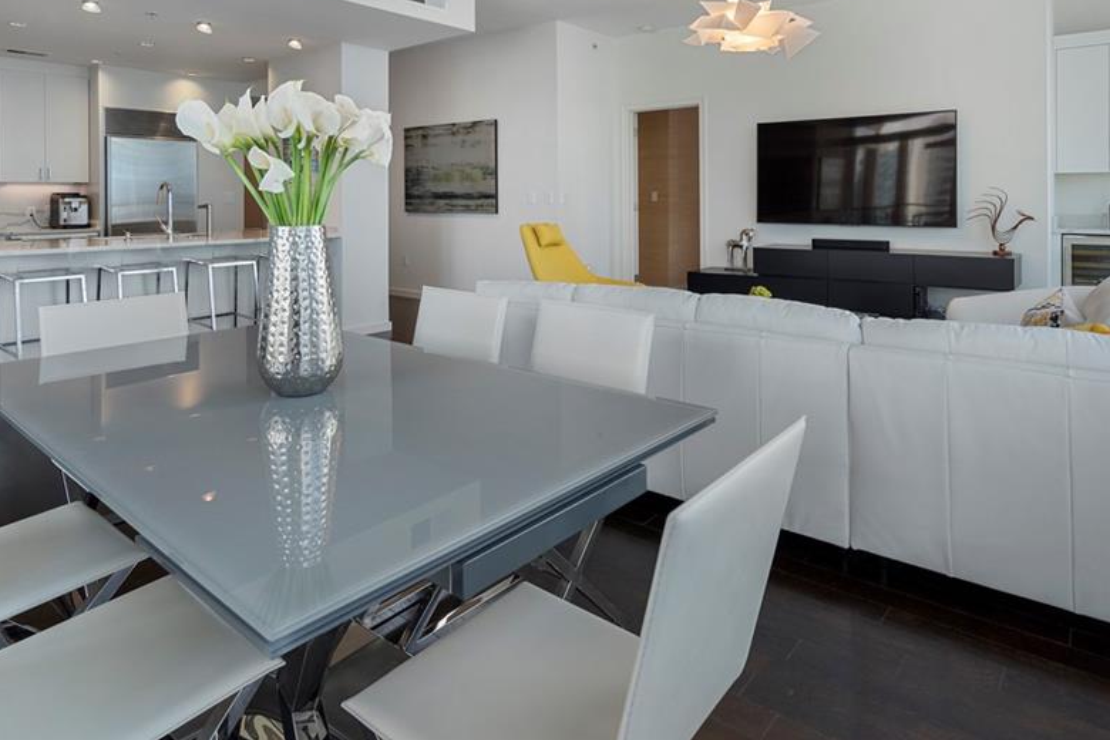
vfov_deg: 58.4
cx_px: 565
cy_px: 258
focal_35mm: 21
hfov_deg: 81.2
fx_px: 647
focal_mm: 16
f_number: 8
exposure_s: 1/320
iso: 640
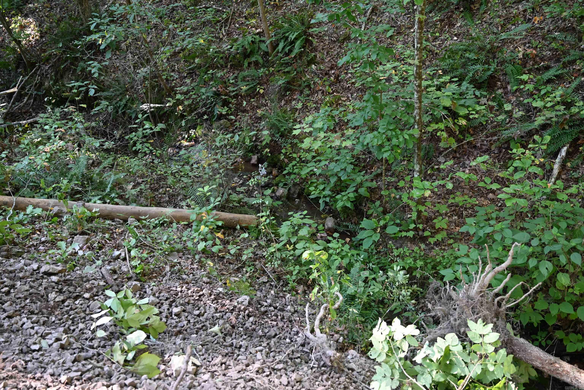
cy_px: 195
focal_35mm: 32
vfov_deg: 40.6
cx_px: 292
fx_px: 527
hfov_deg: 57.9
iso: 800
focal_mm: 32.5
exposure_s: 1/125
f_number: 4
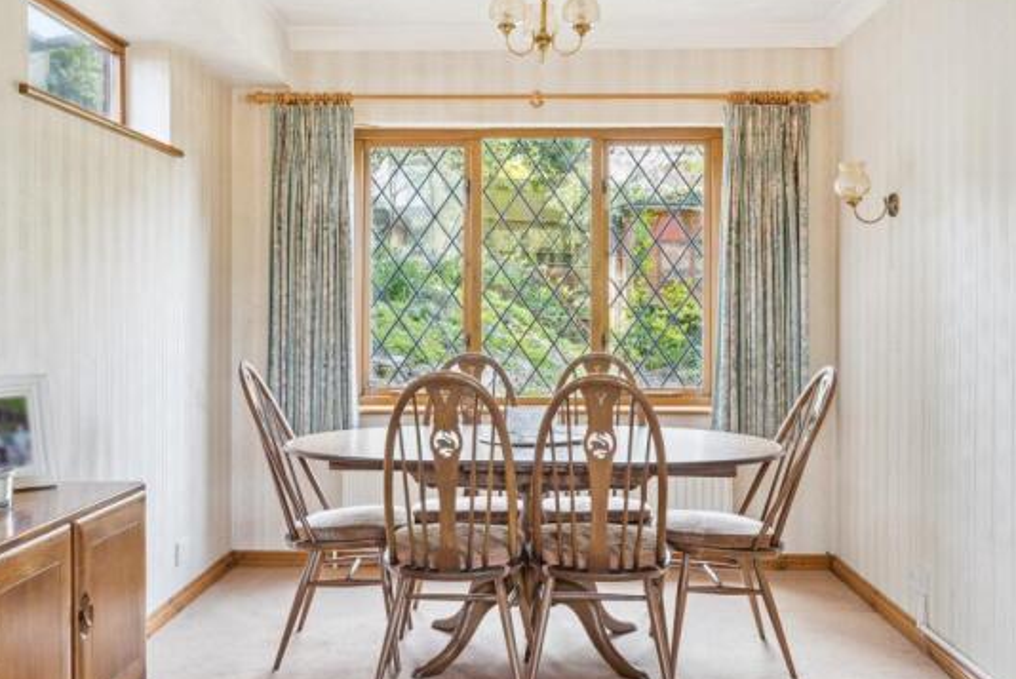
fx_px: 1073
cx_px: 520
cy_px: 359
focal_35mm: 38
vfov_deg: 35.1
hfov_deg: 50.7
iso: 500
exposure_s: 1/15
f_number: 5.6
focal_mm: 31
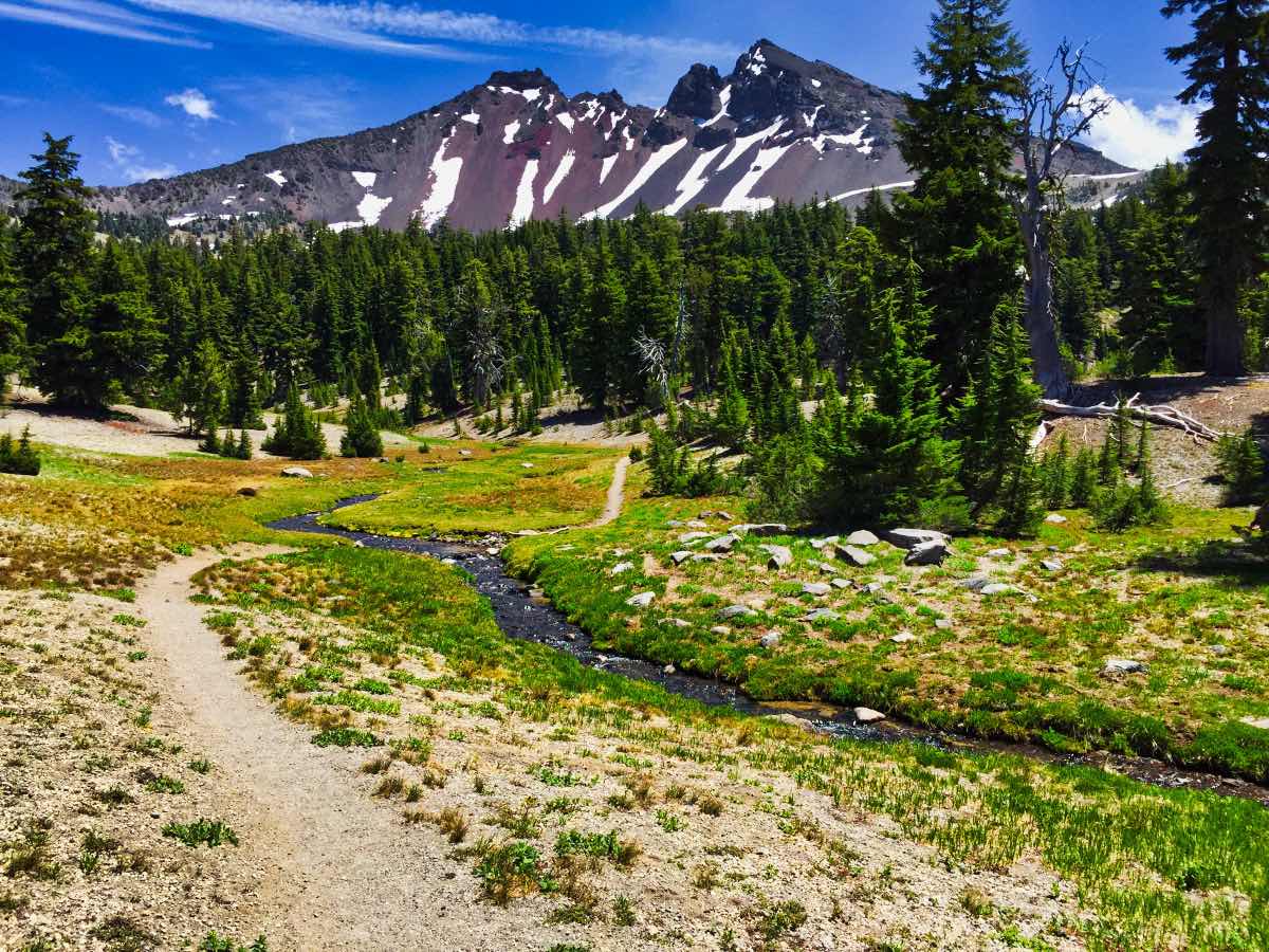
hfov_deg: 61.7
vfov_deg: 48.2
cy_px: 476
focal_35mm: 29
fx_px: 1063
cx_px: 634
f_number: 2.2
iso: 32
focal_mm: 4.15
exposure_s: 1/1799
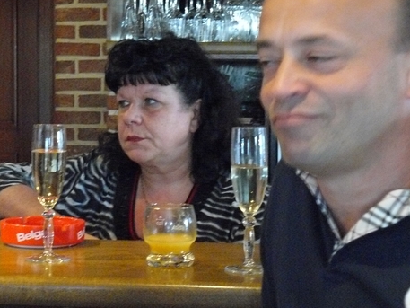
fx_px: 995
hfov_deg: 23.2
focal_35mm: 84
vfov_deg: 17.6
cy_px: 133
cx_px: 144
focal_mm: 10.7
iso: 800
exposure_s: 1/8
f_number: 3.2
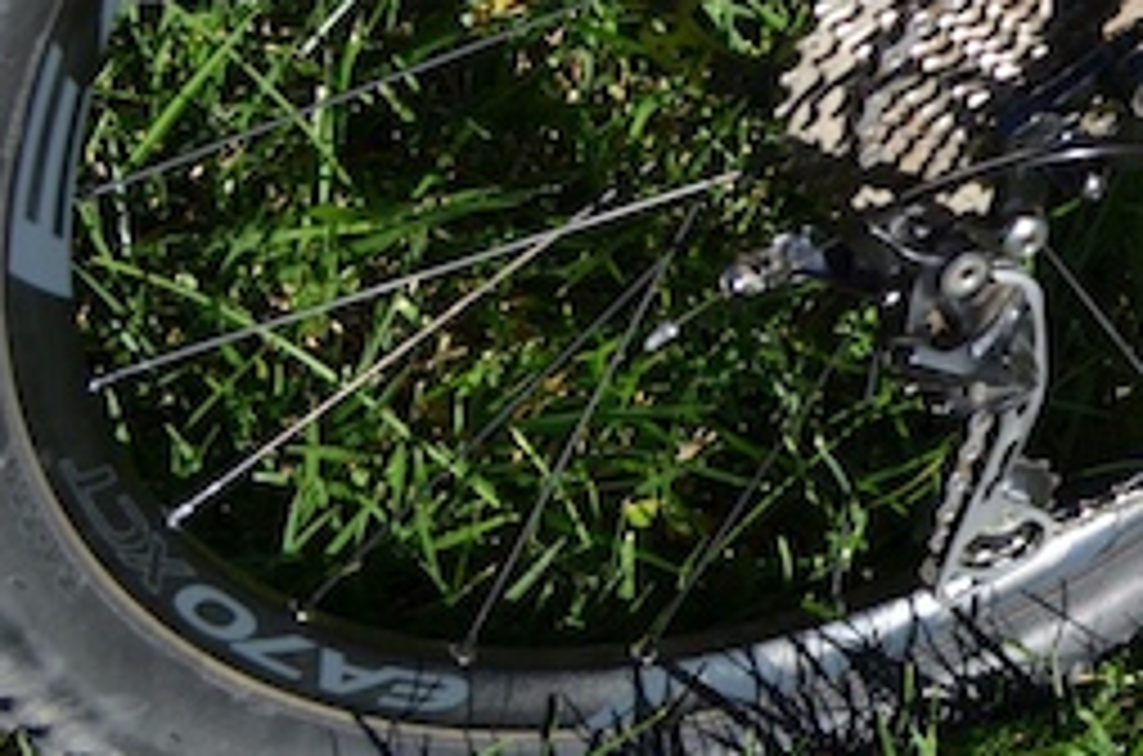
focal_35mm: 133
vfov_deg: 9.8
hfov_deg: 13.7
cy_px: -508
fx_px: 4212
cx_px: 2084
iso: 140
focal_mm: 22
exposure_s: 1/250
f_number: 8
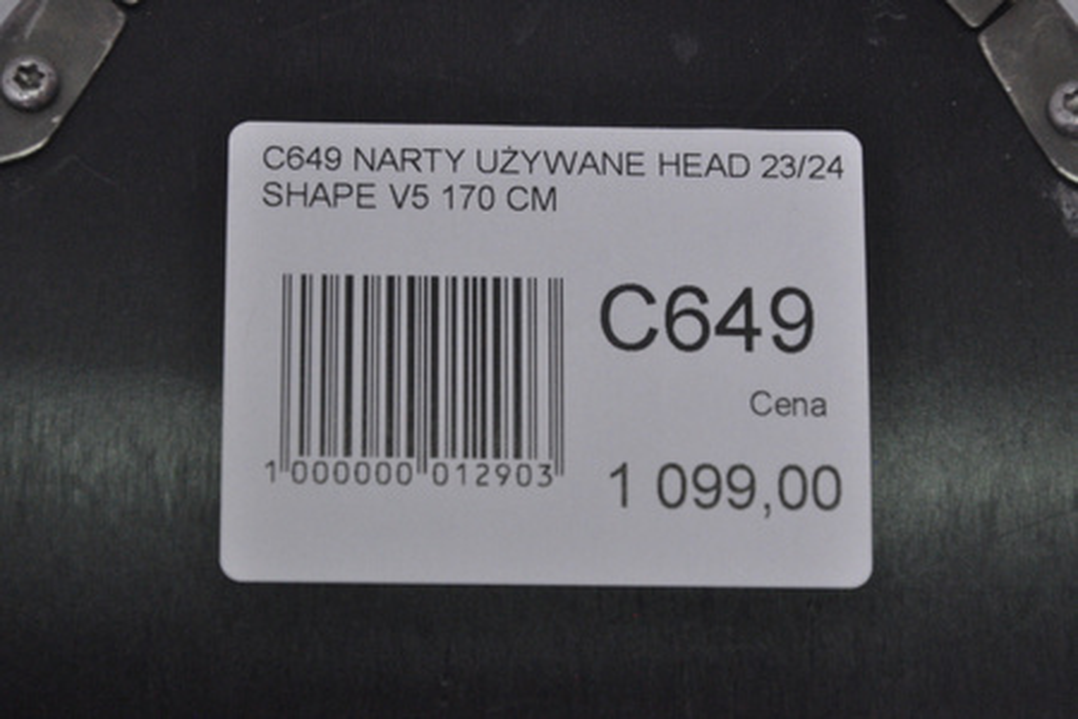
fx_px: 4716
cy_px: 360
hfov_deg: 13.0
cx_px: 539
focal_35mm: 158
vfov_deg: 8.7
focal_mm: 105
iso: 2800
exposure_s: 1/125
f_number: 8
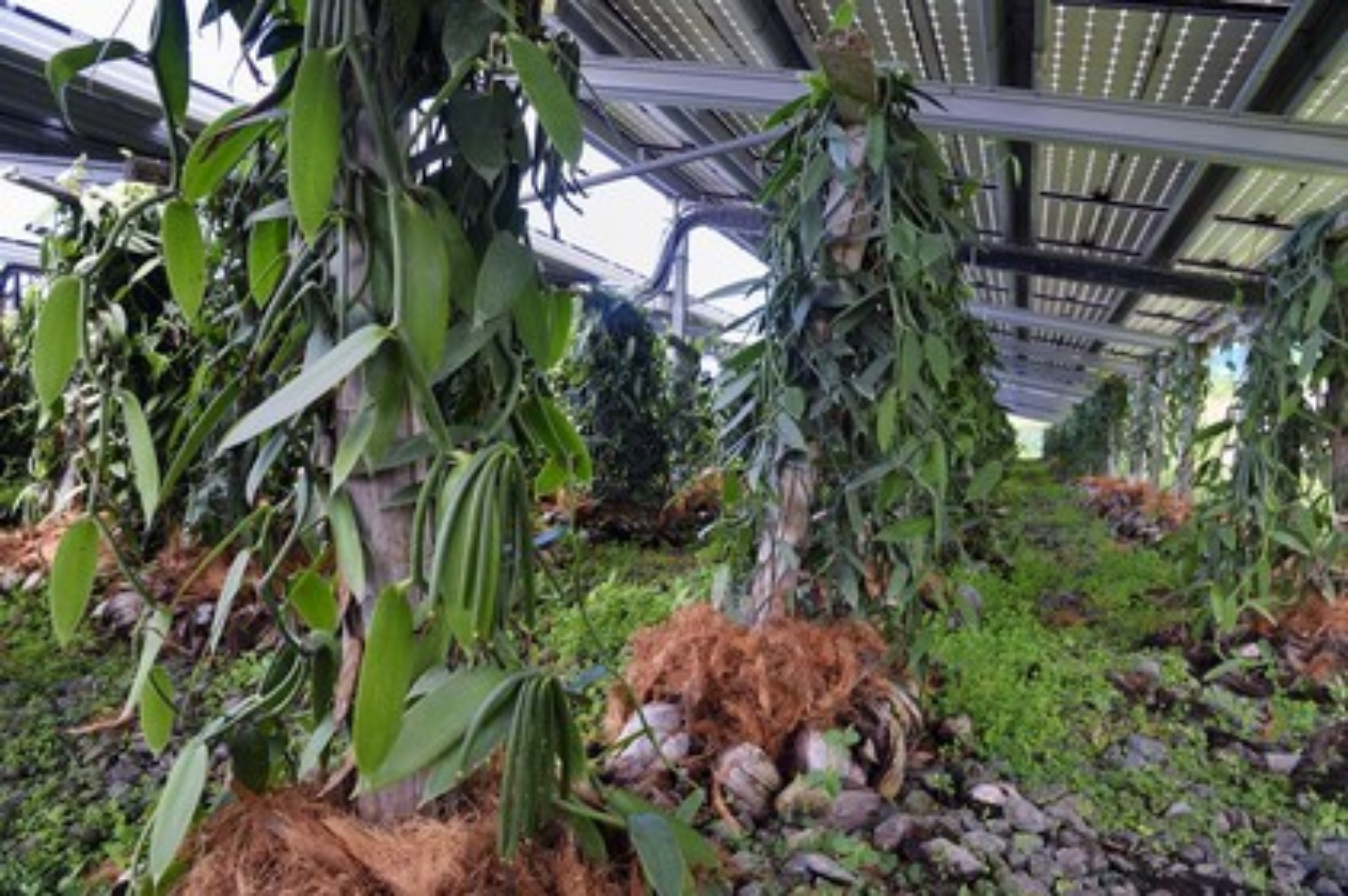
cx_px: 674
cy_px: 448
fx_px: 898
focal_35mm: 24
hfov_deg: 73.8
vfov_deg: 53.1
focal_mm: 24
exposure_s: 1/200
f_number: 10
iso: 1600
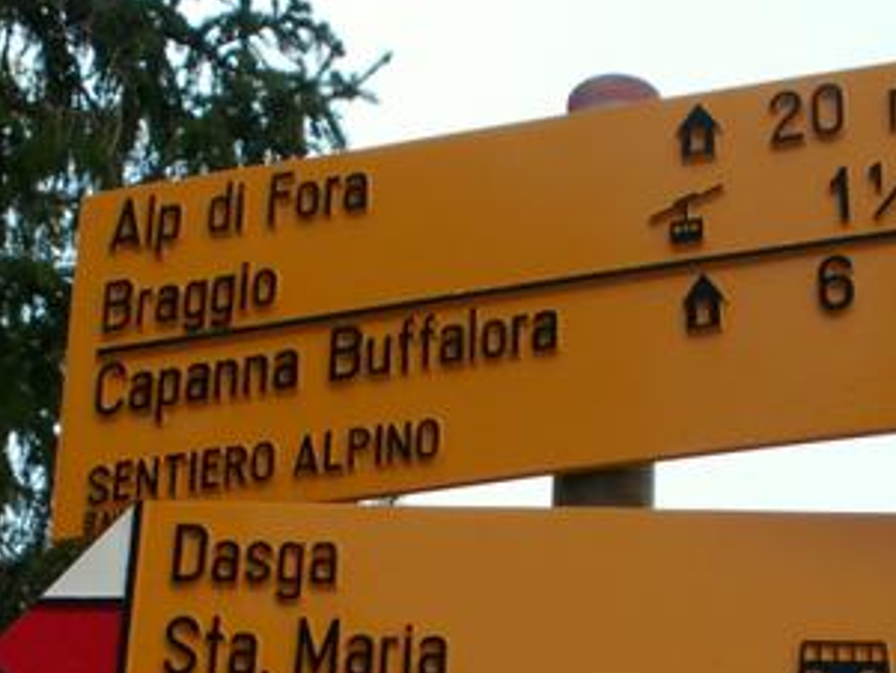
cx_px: 569
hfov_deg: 19.2
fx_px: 2641
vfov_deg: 14.3
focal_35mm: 102
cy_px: 691
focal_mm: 8.03
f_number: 3.5
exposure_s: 1/250
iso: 50
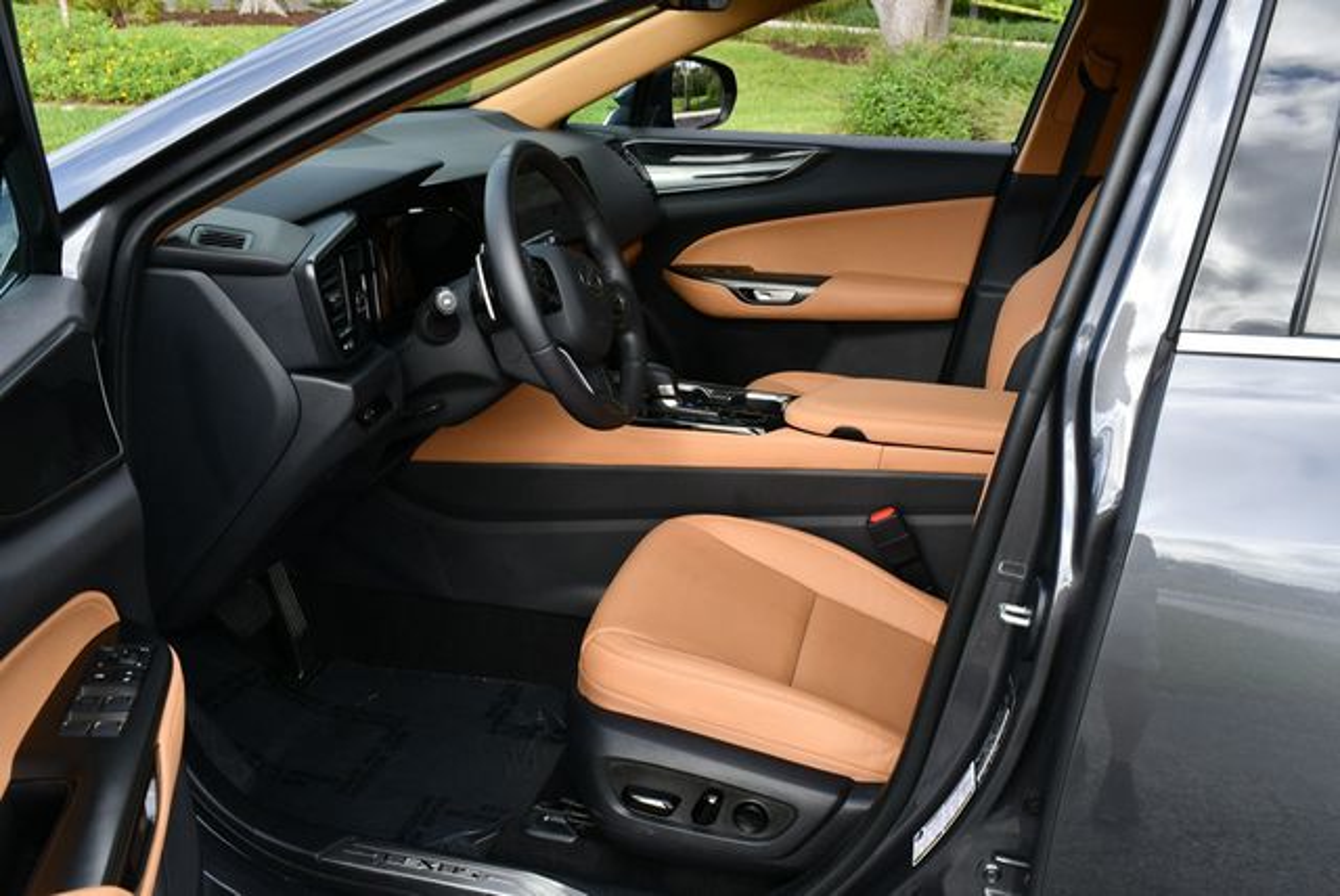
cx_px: 670
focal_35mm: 36
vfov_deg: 36.9
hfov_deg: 53.1
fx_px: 1341
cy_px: 448
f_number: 6.3
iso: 200
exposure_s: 1/250
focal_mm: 18
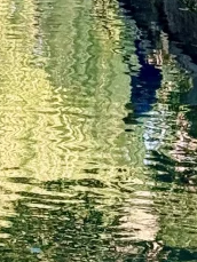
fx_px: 2289
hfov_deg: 4.9
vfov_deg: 6.4
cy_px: -170
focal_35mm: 302
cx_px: -127
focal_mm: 6.76
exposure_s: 1/299
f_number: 1.78
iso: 64
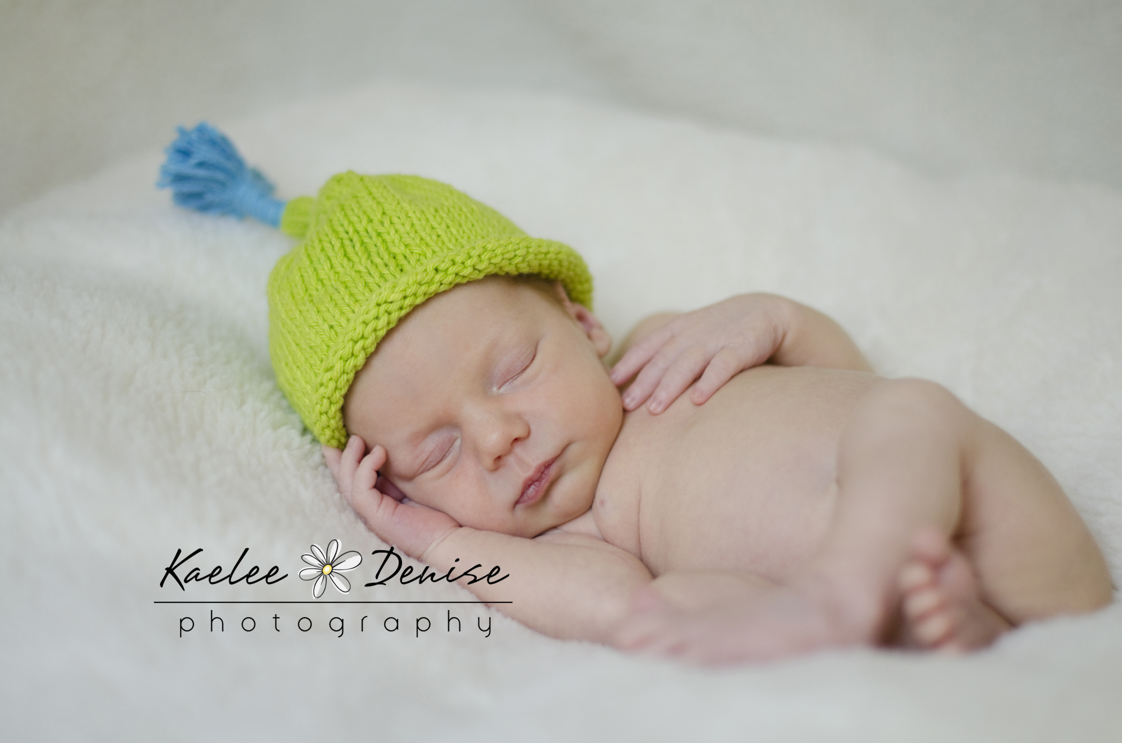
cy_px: 372
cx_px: 561
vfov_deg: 18.1
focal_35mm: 75
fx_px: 2333
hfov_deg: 27.0
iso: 250
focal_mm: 50
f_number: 1.6
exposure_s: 1/400
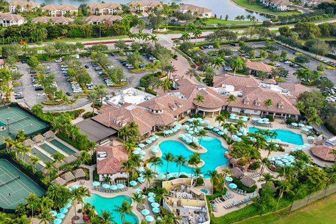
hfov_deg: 45.0
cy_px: 107
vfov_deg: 31.9
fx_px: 392
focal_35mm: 42
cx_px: 89
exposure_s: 1/200
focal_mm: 10.26
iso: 100
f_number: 5
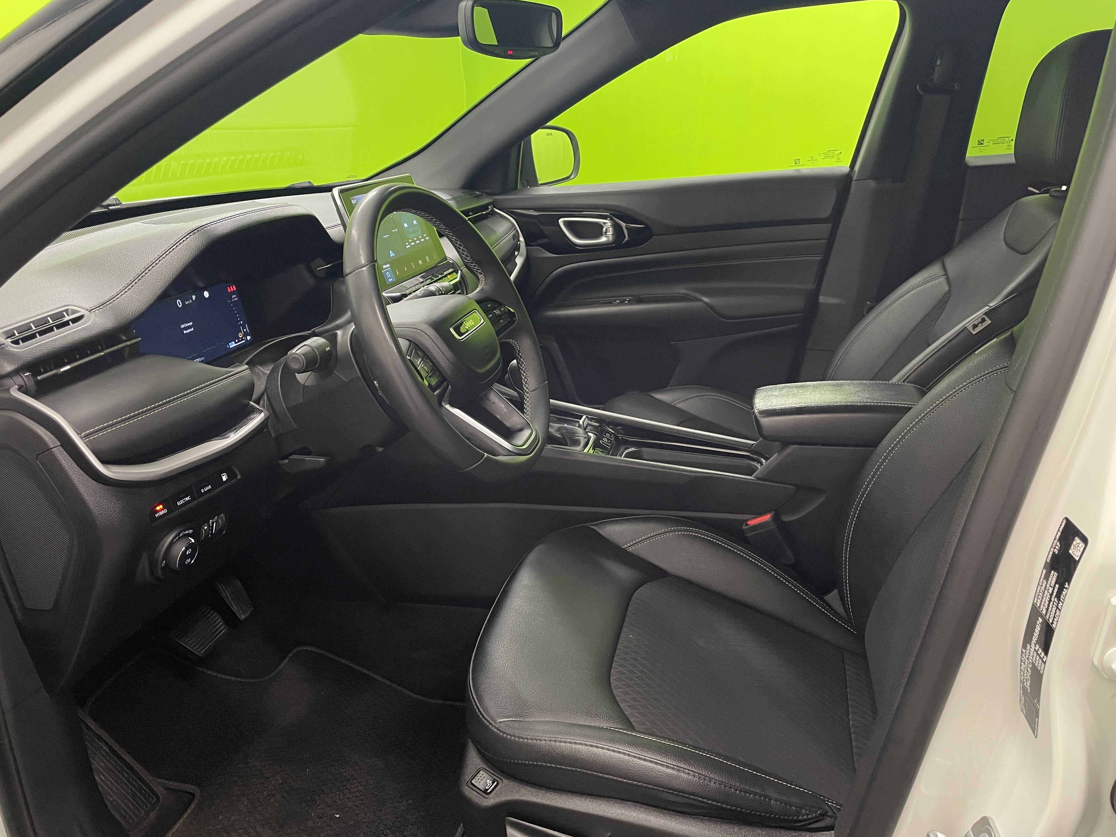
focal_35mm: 26
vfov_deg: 53.1
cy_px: 418
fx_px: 838
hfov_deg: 67.3
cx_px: 558
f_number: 1.6
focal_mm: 4.2
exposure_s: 1/50
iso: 100
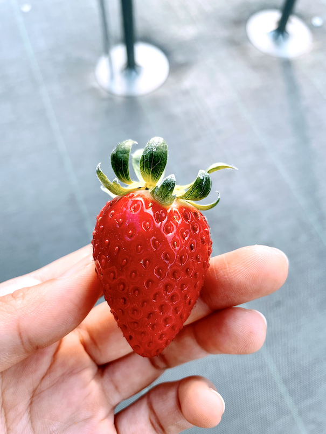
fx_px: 326
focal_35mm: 26
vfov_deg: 67.3
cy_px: 217
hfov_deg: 53.1
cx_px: 163
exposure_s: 1/121
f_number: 1.6
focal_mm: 4.2
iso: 40
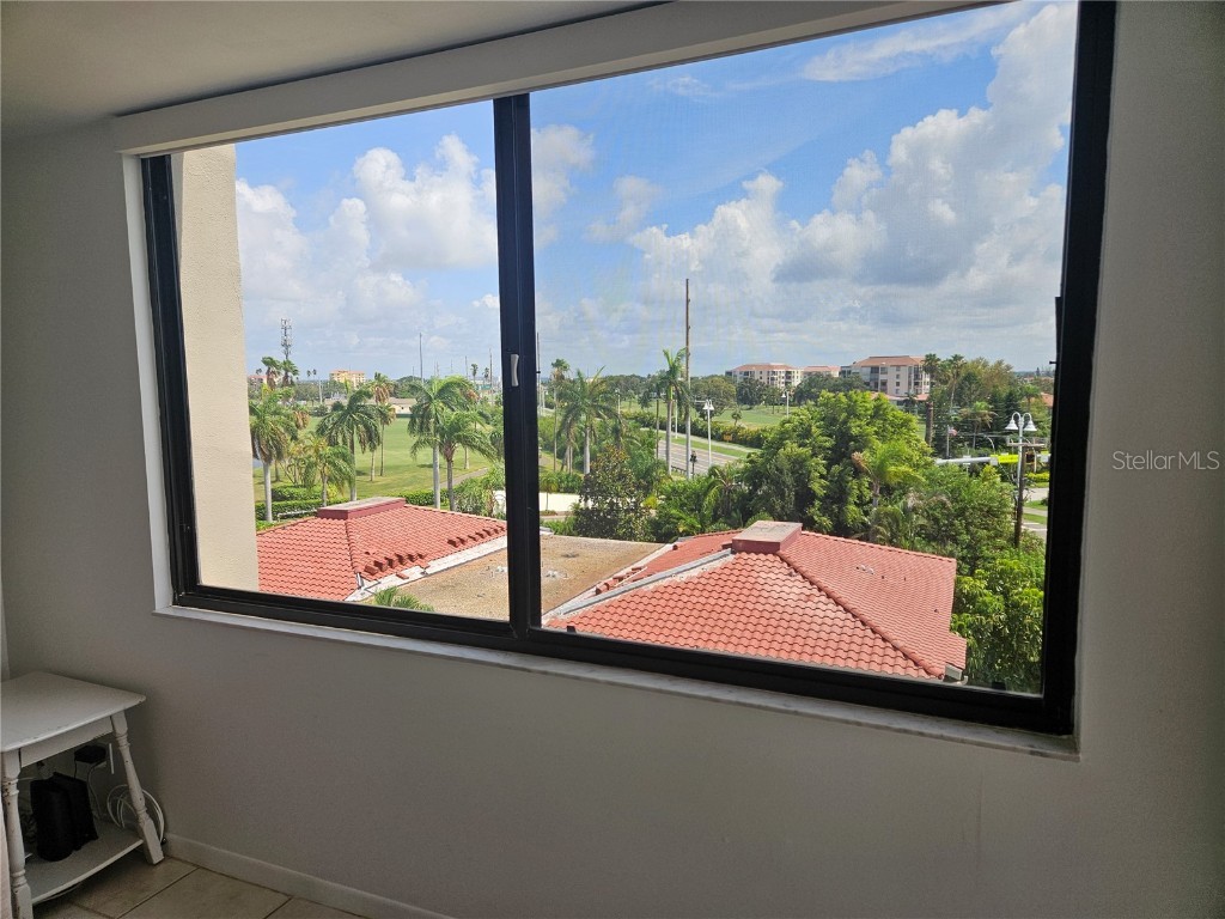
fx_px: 814
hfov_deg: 73.9
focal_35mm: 23
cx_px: 612
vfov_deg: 58.9
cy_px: 460
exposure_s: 1/1126
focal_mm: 5.4
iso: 40
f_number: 1.8
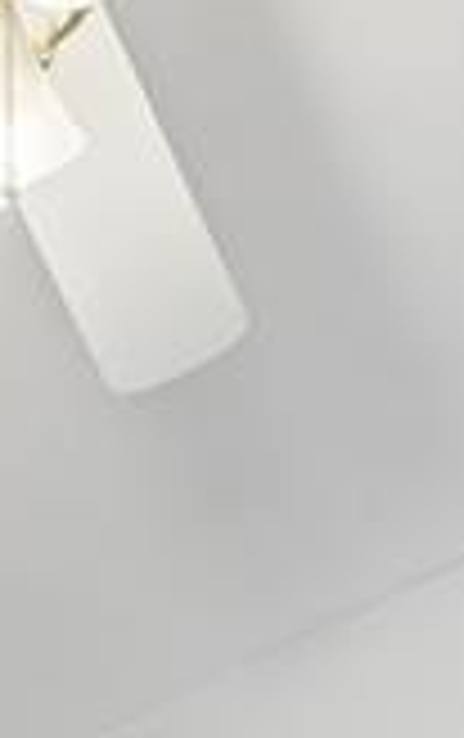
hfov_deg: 14.4
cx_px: -45
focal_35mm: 89
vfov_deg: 17.3
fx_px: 1794
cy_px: 1447
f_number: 6.3
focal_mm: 14
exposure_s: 1/40
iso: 400
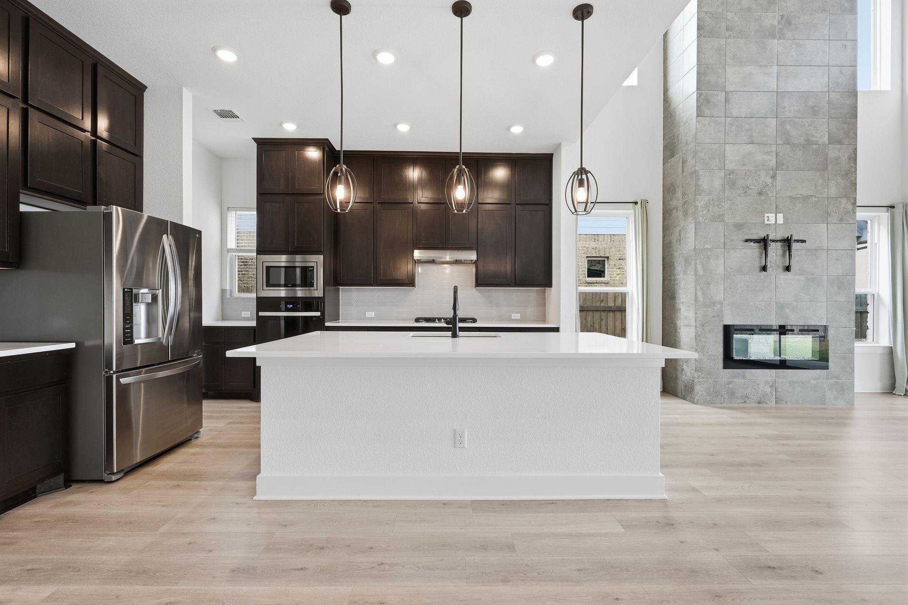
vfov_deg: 73.7
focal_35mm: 16
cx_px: 454
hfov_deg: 96.8
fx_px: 403
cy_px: 302
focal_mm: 16
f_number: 8
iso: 100
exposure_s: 1/20
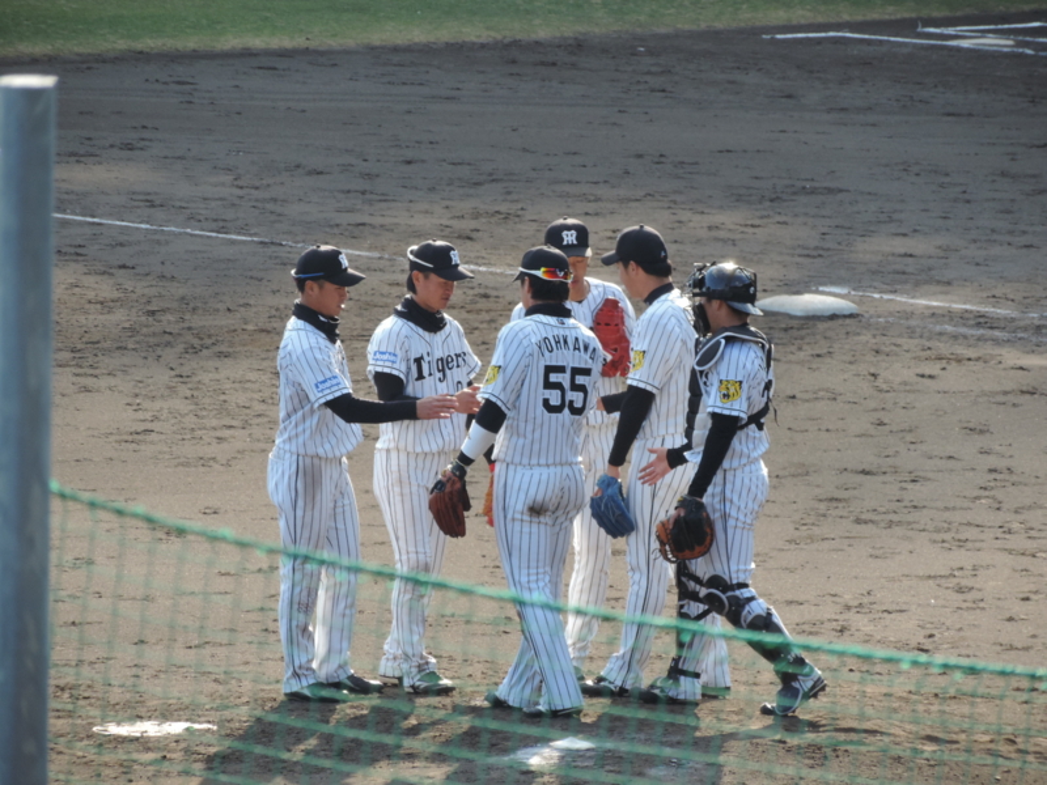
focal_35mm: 500
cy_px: 392
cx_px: 524
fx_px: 15123
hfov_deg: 4.0
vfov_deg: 3.0
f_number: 4.9
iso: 180
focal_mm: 89.1
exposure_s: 1/250
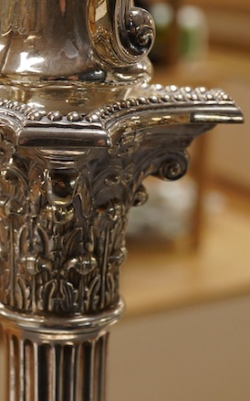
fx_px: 1026
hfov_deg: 13.8
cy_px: 159
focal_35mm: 94
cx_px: 24
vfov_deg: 22.1
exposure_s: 1/125
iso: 1000
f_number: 10
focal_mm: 30
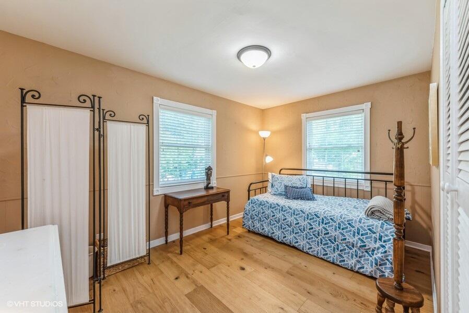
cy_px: 156
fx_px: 182
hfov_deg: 104.2
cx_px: 234
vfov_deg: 81.3
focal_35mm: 14
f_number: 11
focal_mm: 14
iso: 200
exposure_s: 1/5
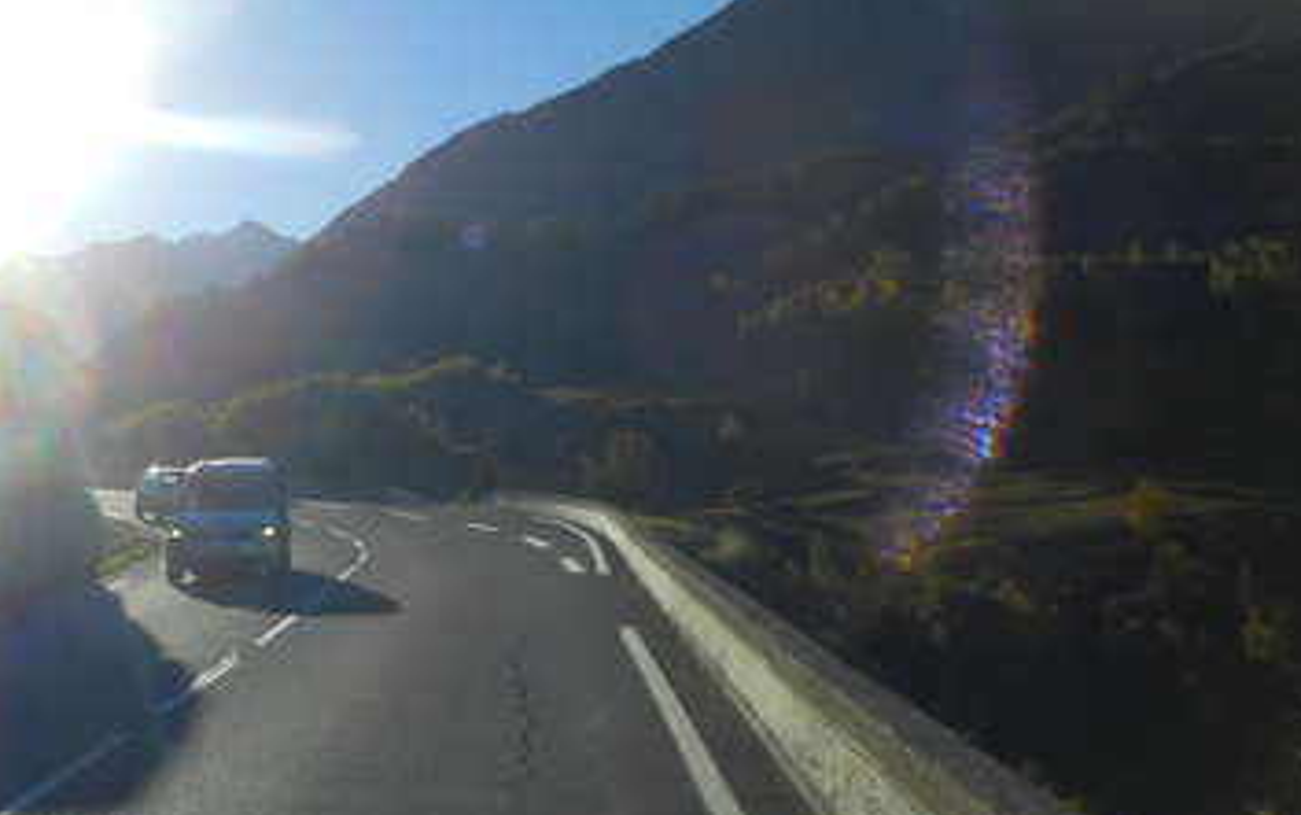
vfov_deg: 28.2
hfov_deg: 43.3
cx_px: 365
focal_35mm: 45
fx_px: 1596
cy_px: 195
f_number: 10.5
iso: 80
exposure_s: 1/200
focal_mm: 4.5
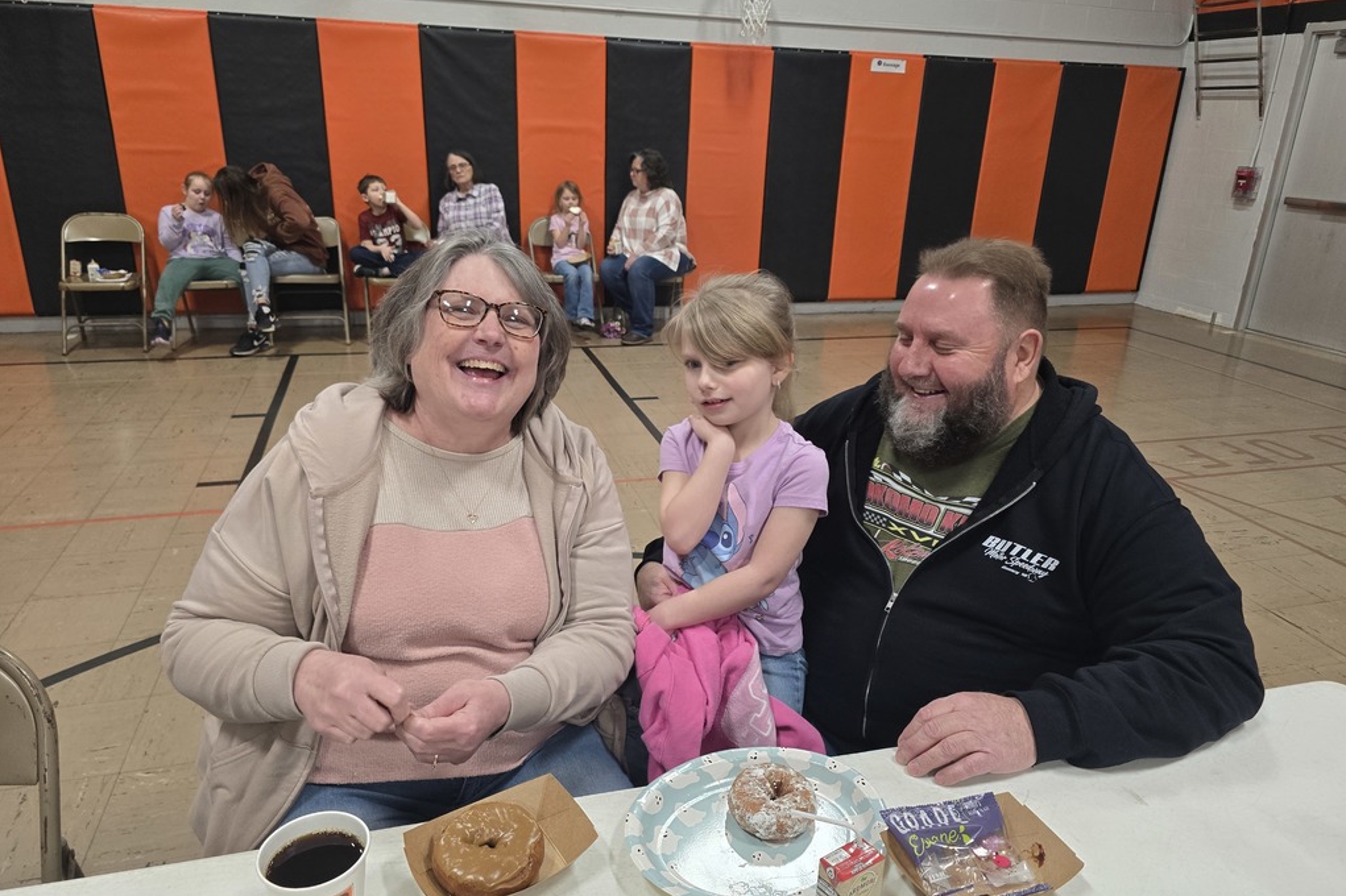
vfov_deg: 53.1
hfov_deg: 73.8
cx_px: 672
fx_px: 897
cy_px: 468
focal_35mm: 24
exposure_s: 1/120
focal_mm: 6.3
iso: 320
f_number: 1.7
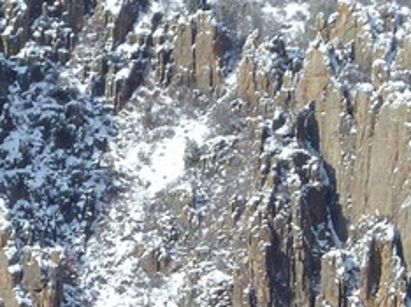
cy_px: 491
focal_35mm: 663
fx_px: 7864
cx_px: 248
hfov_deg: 3.0
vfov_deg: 2.2
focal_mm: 21.7
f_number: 5.4
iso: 80
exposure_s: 1/250
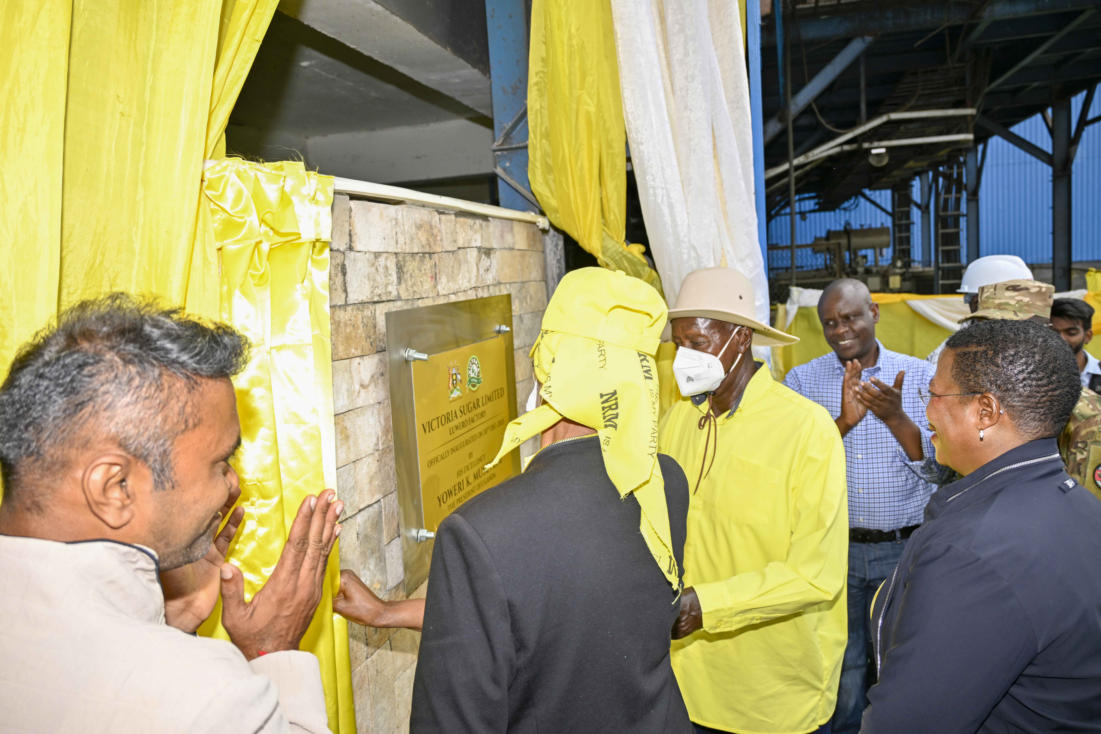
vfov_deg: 46.4
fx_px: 856
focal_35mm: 28
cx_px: 550
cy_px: 367
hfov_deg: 65.5
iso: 320
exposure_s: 1/640
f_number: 5.6
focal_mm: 28
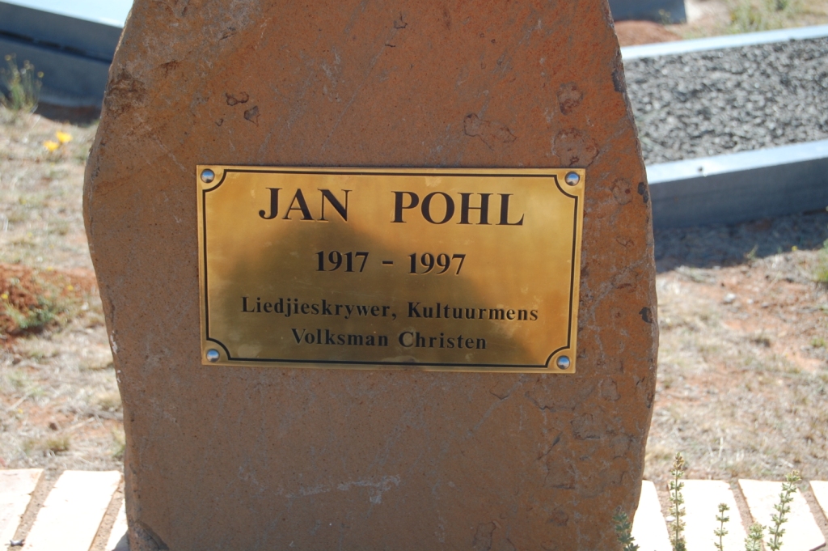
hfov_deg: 24.6
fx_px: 1896
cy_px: 276
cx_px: 414
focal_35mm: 82
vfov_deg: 16.5
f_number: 7.1
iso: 200
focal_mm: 55
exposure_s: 1/200
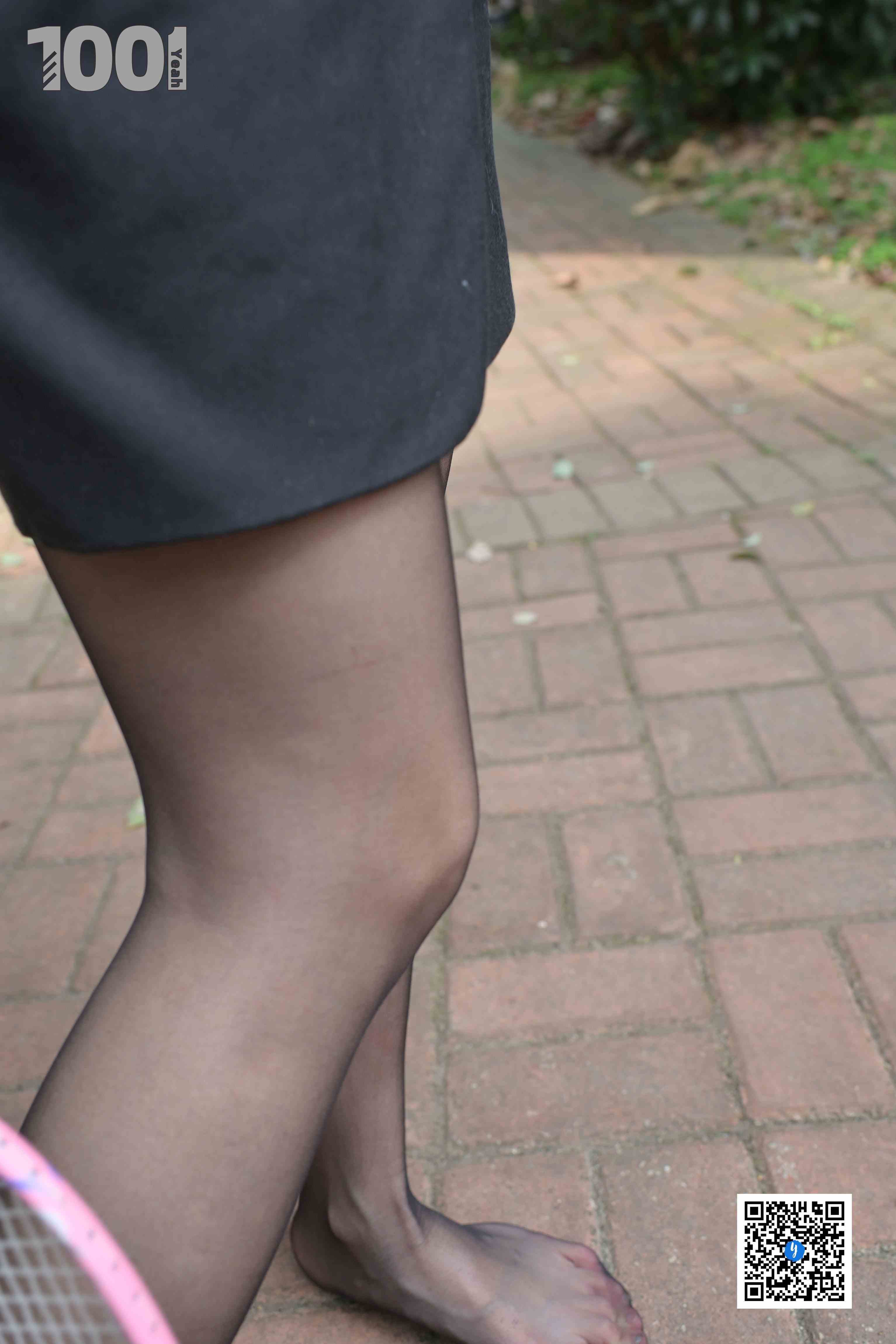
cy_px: 672
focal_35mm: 35
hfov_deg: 37.9
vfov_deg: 54.4
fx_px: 1306
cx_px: 448
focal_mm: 35
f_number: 5.6
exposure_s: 1/200
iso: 200
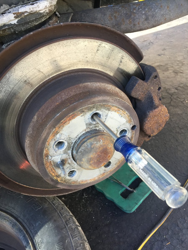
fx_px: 210
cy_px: 125
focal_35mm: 29
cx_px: 94
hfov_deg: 48.2
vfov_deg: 61.7
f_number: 2.2
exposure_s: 1/40
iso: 32
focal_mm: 4.15
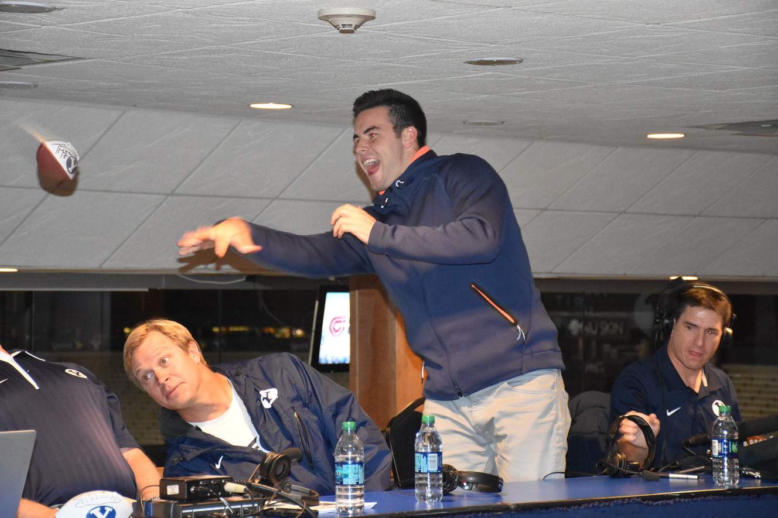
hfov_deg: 19.5
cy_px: 259
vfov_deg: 13.0
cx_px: 389
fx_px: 2269
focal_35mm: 105
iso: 6400
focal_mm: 70
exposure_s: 1/60
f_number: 5
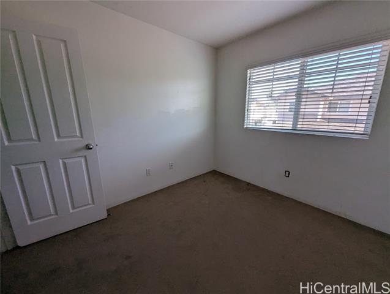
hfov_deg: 106.1
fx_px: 147
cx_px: 195
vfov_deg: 90.1
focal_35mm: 13
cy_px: 147
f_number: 2.2
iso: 76
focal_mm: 1.95
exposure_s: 1/171
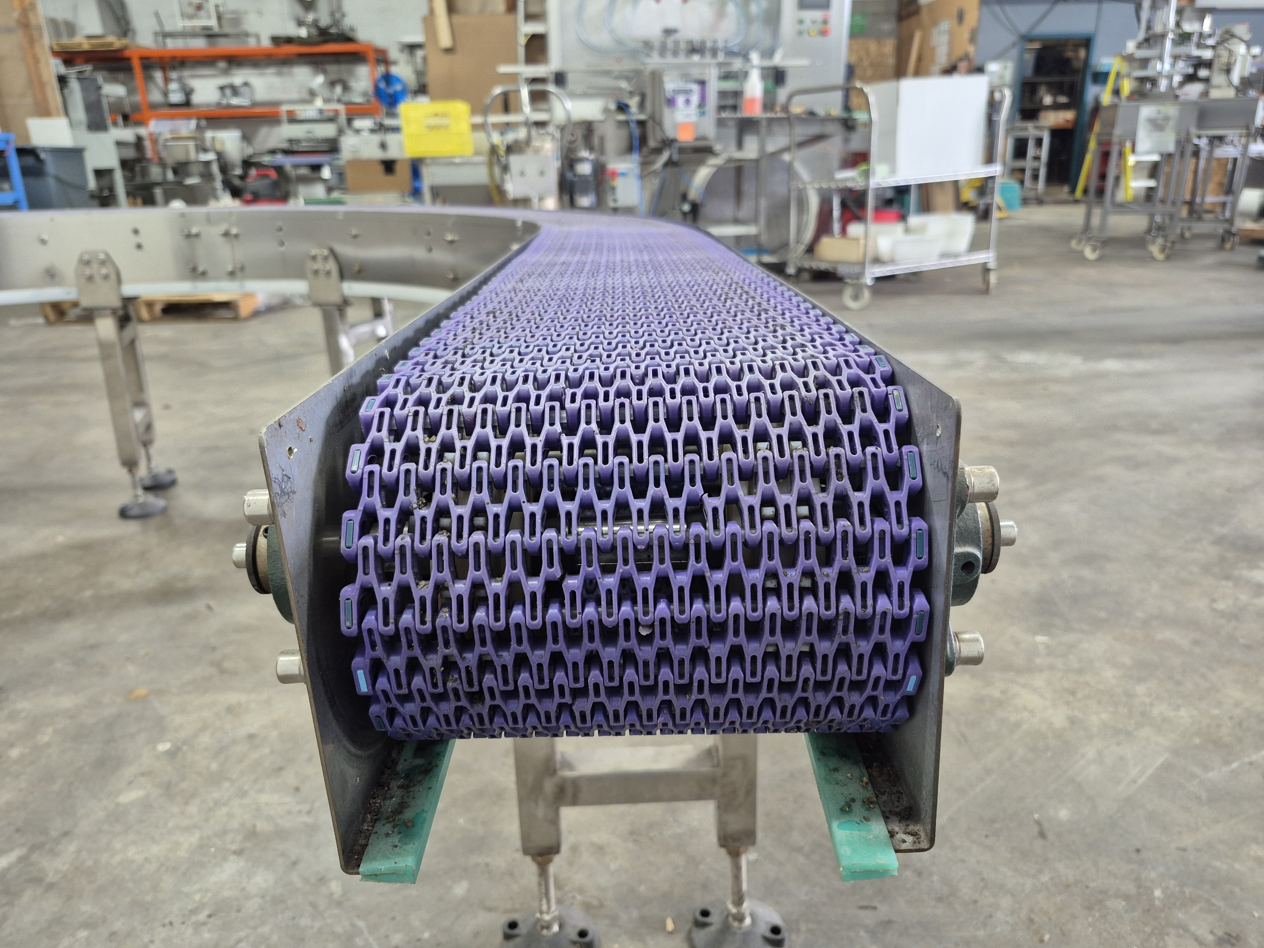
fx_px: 840
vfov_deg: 58.9
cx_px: 632
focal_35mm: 23
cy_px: 474
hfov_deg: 73.9
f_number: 1.8
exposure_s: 1/60
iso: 320
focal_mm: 5.4
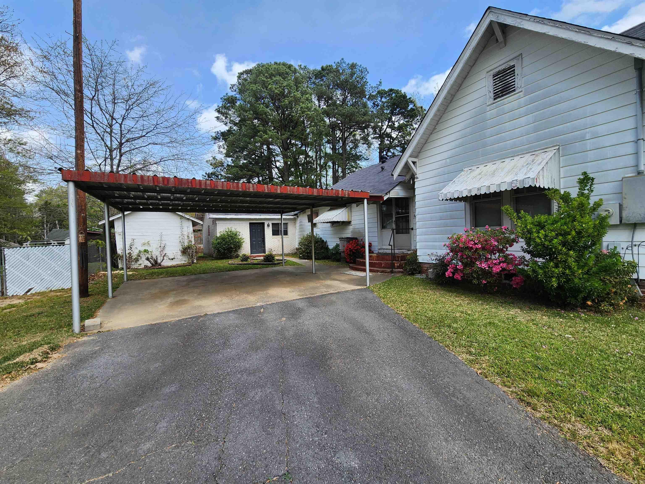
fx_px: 242
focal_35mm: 13
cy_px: 242
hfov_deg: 106.2
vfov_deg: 89.9
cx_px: 322
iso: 50
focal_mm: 2.2
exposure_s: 1/1005
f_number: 2.2
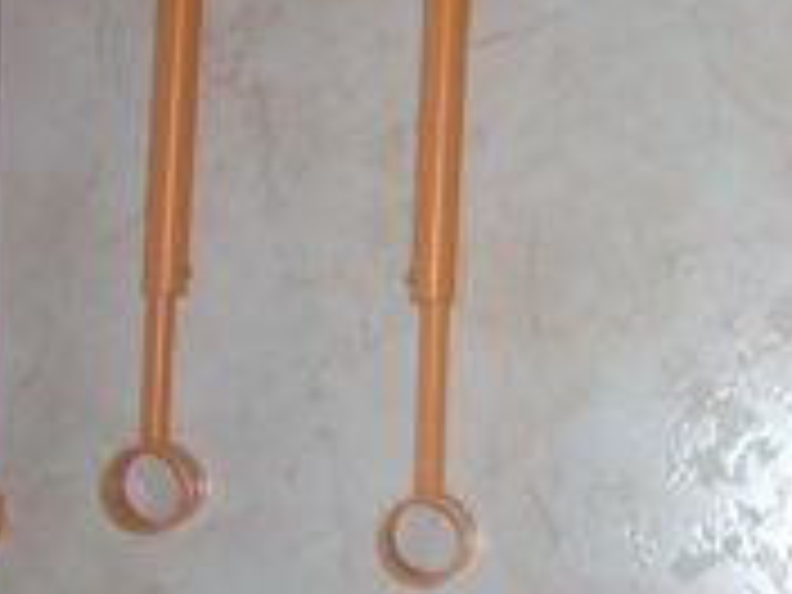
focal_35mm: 101
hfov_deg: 18.7
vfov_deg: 14.6
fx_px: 2311
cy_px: 333
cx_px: 878
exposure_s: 1/30
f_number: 2.8
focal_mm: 6.2
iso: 64
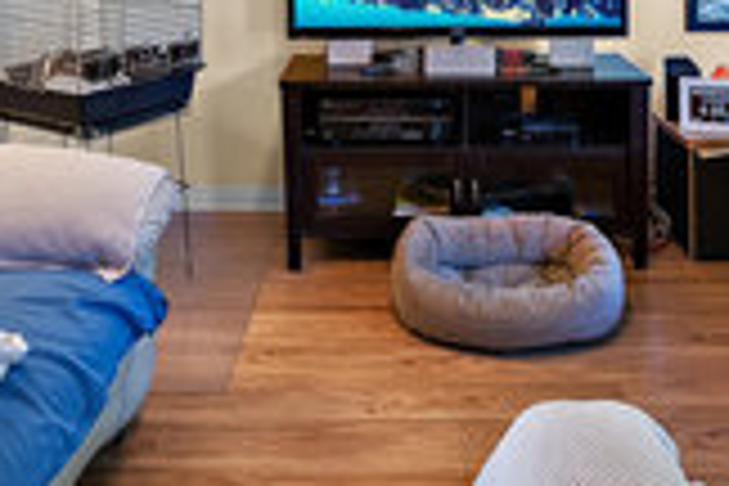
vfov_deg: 27.2
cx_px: 394
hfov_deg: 45.4
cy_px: -108
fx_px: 871
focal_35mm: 43
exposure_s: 1/2
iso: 320
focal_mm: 16
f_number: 7.1
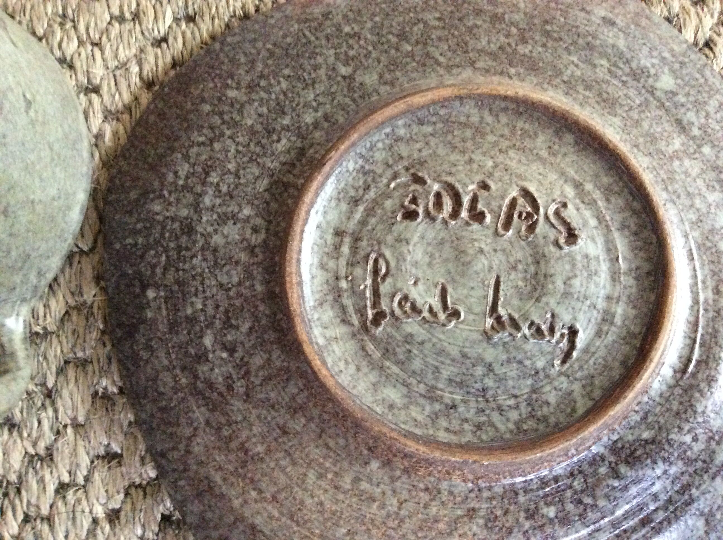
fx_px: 667
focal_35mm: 32
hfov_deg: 56.9
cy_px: 270
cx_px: 362
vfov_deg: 44.1
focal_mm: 3.3
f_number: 2.4
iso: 500
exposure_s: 1/17
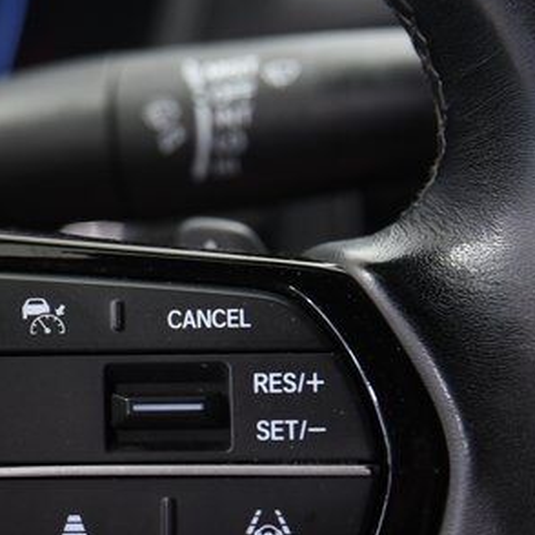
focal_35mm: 142
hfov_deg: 11.9
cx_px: -207
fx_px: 2483
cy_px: 373
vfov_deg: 12.3
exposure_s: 1/20
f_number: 4
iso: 1600
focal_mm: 48
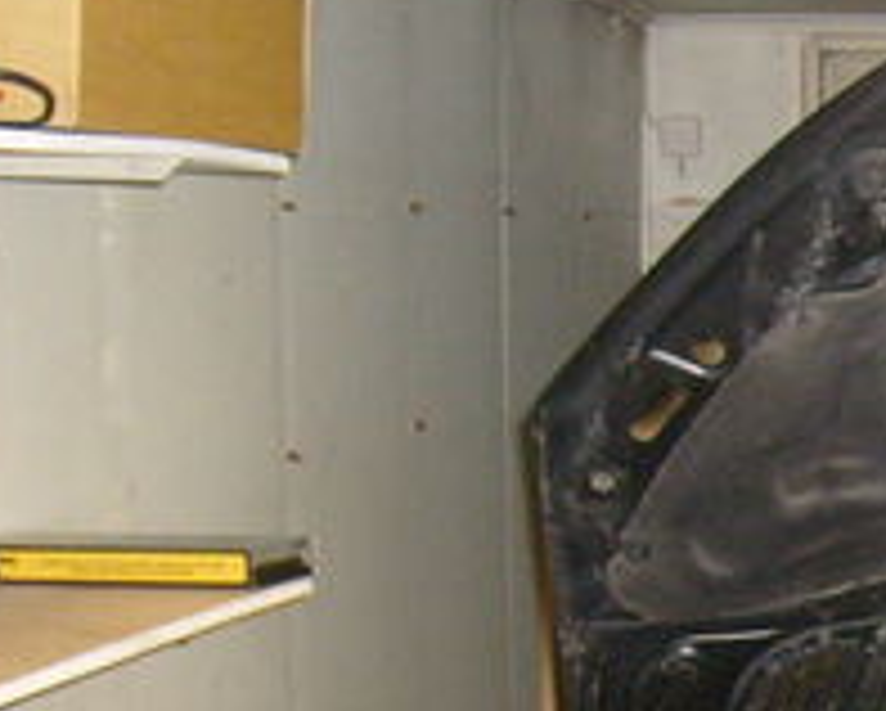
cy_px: 688
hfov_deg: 15.6
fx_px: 2914
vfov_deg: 13.7
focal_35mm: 111
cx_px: 1417
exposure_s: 1/45
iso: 160
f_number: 2.8
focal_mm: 5.8
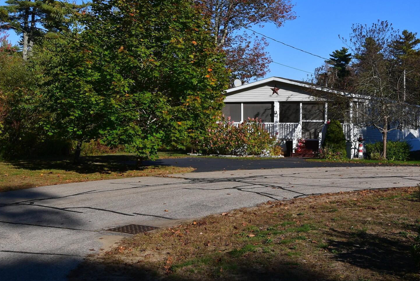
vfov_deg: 26.9
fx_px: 584
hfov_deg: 38.9
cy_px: 97
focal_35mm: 50
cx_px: 291
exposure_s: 1/400
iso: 200
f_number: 11
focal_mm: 17
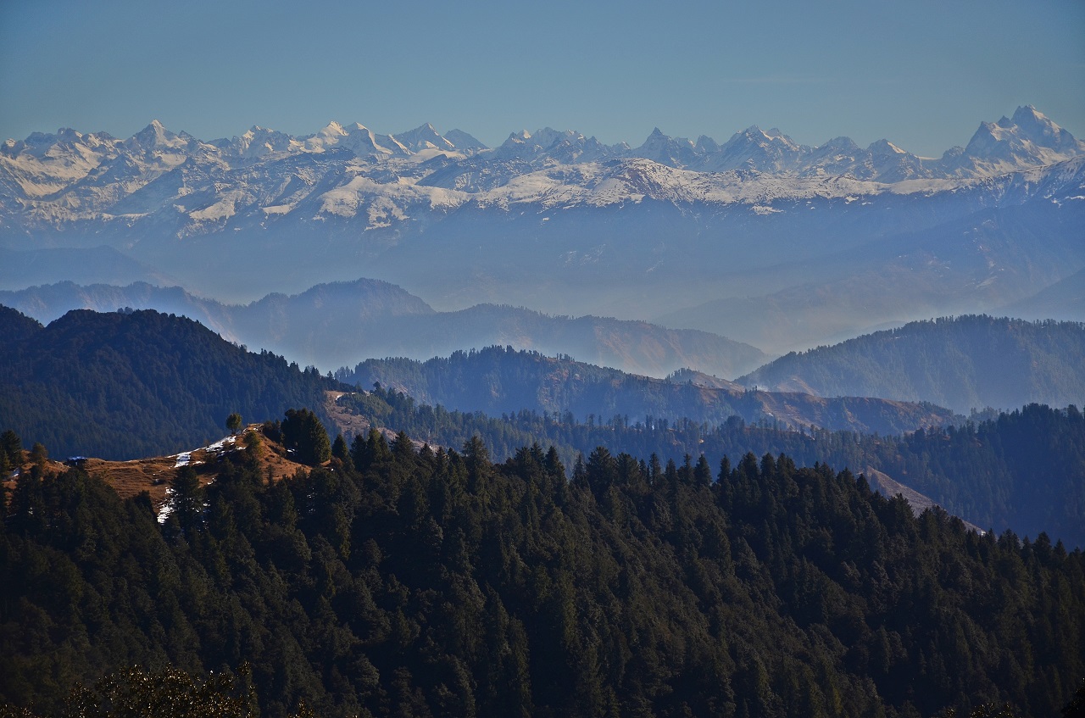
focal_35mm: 142
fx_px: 4285
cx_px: 542
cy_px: 359
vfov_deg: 9.6
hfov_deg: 14.4
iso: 100
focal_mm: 95
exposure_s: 1/1600
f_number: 5.3
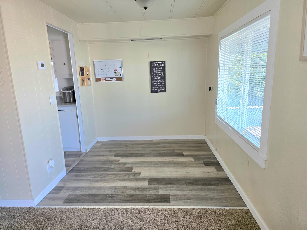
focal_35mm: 23
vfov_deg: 58.9
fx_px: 204
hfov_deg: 73.9
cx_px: 154
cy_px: 115
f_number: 1.7
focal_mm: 6.3
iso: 160
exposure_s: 1/182
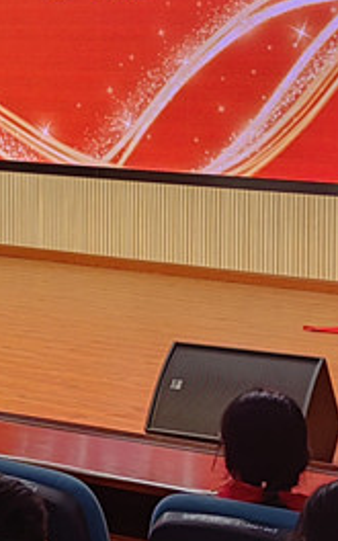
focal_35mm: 119
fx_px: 1754
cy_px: 78
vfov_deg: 17.3
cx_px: -254
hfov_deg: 10.4
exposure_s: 1/100
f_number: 1.9
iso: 64
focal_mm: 5.52
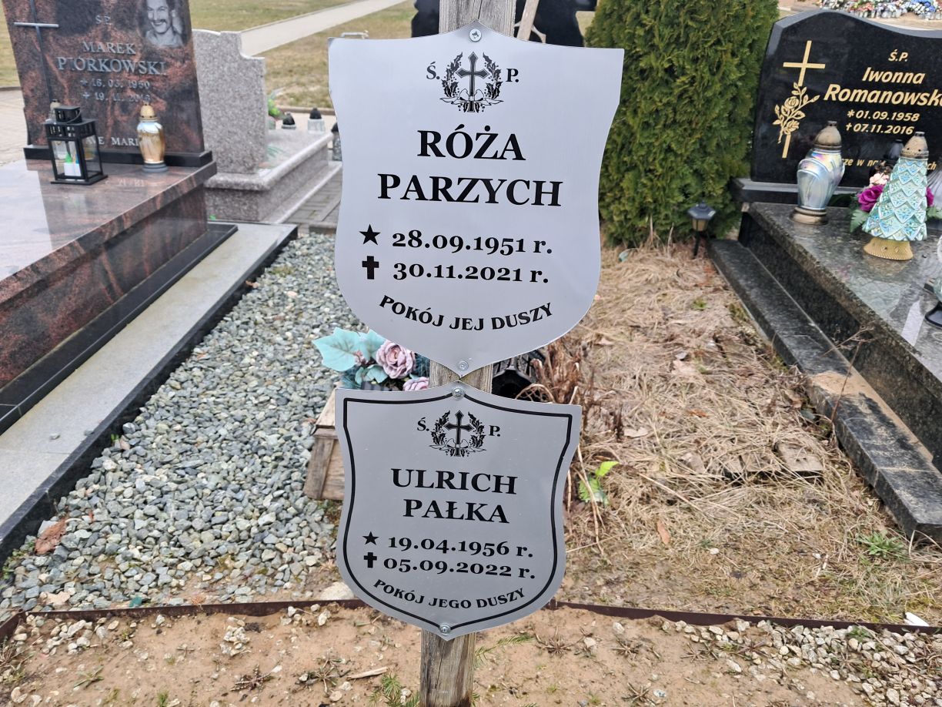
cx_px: 471
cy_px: 354
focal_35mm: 27
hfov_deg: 65.3
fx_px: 735
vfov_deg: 51.4
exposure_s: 1/120
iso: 50
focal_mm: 4
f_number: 1.8
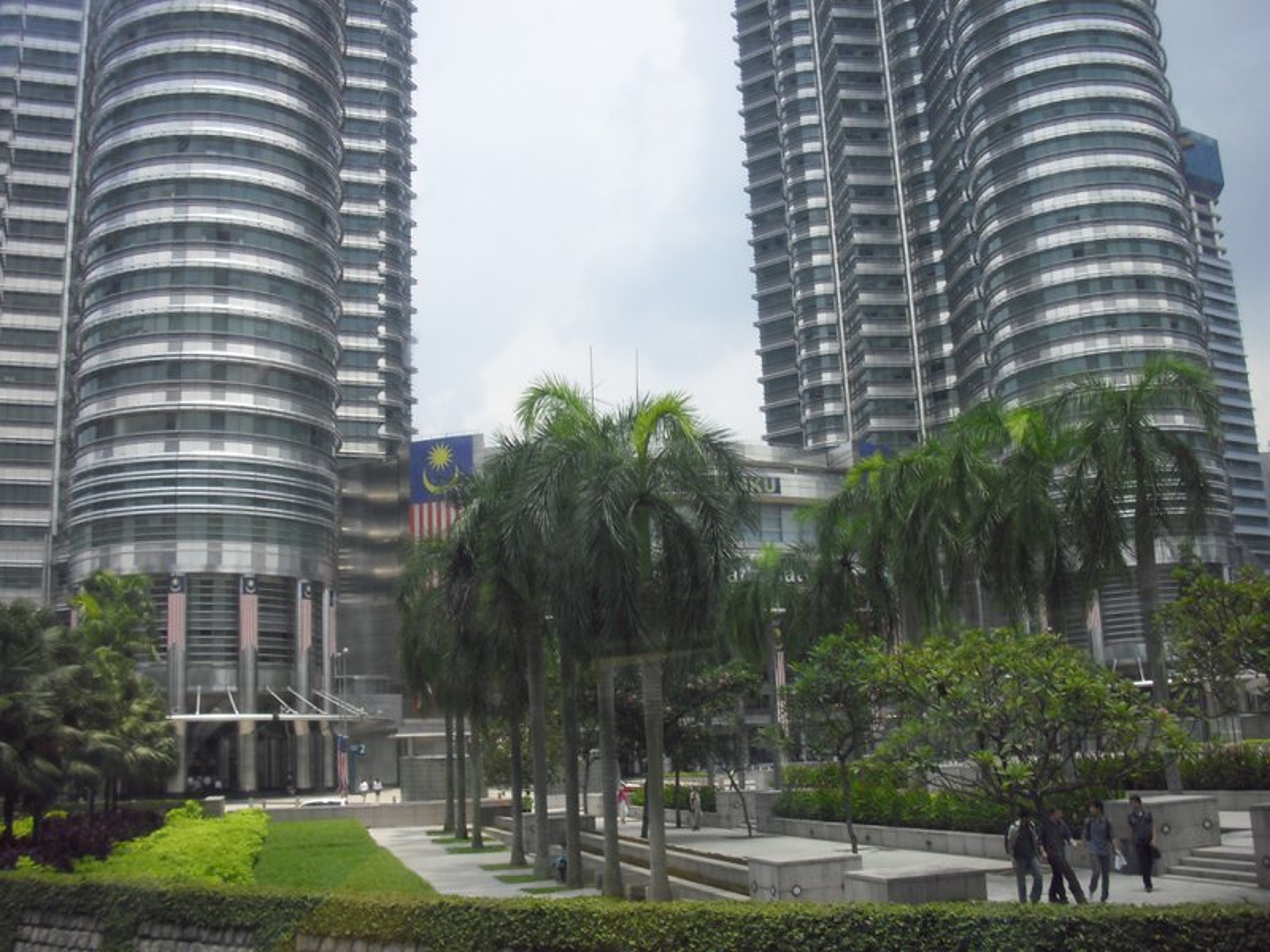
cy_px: 476
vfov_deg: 37.7
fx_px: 1394
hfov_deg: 49.0
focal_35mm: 38
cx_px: 635
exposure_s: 1/100
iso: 100
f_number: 8
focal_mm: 6.2
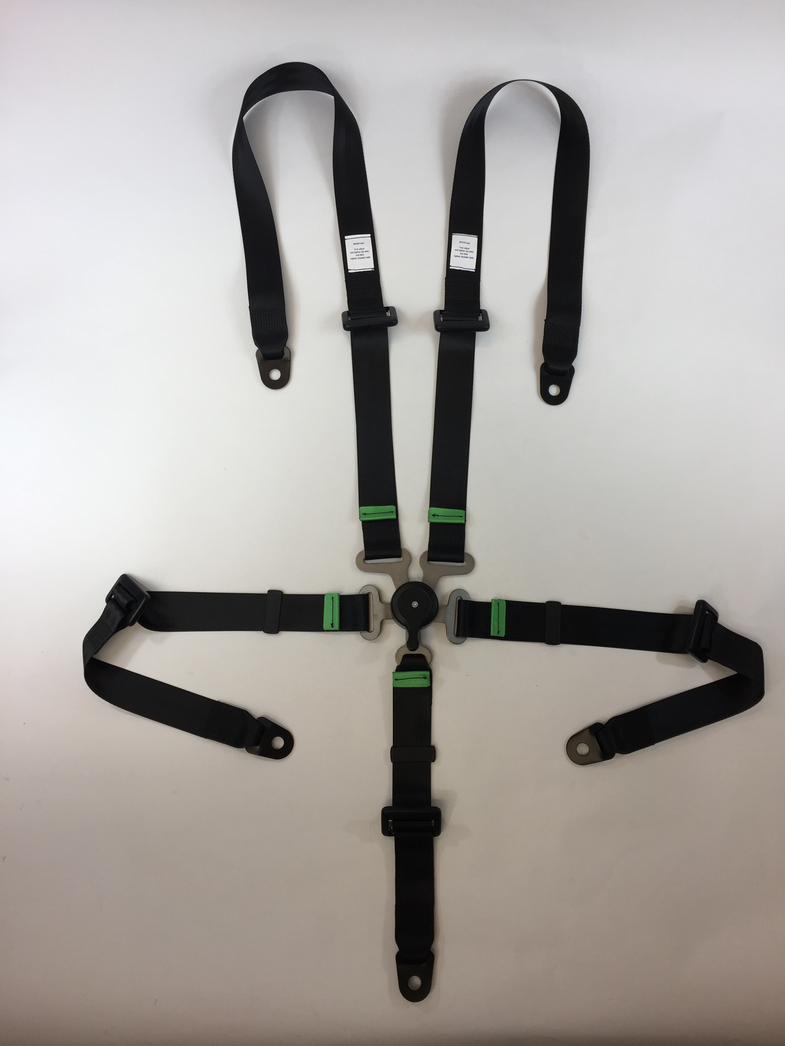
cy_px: 523
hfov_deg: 48.2
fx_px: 877
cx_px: 392
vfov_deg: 61.7
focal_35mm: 29
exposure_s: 1/60
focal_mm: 4.15
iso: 32
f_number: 2.2
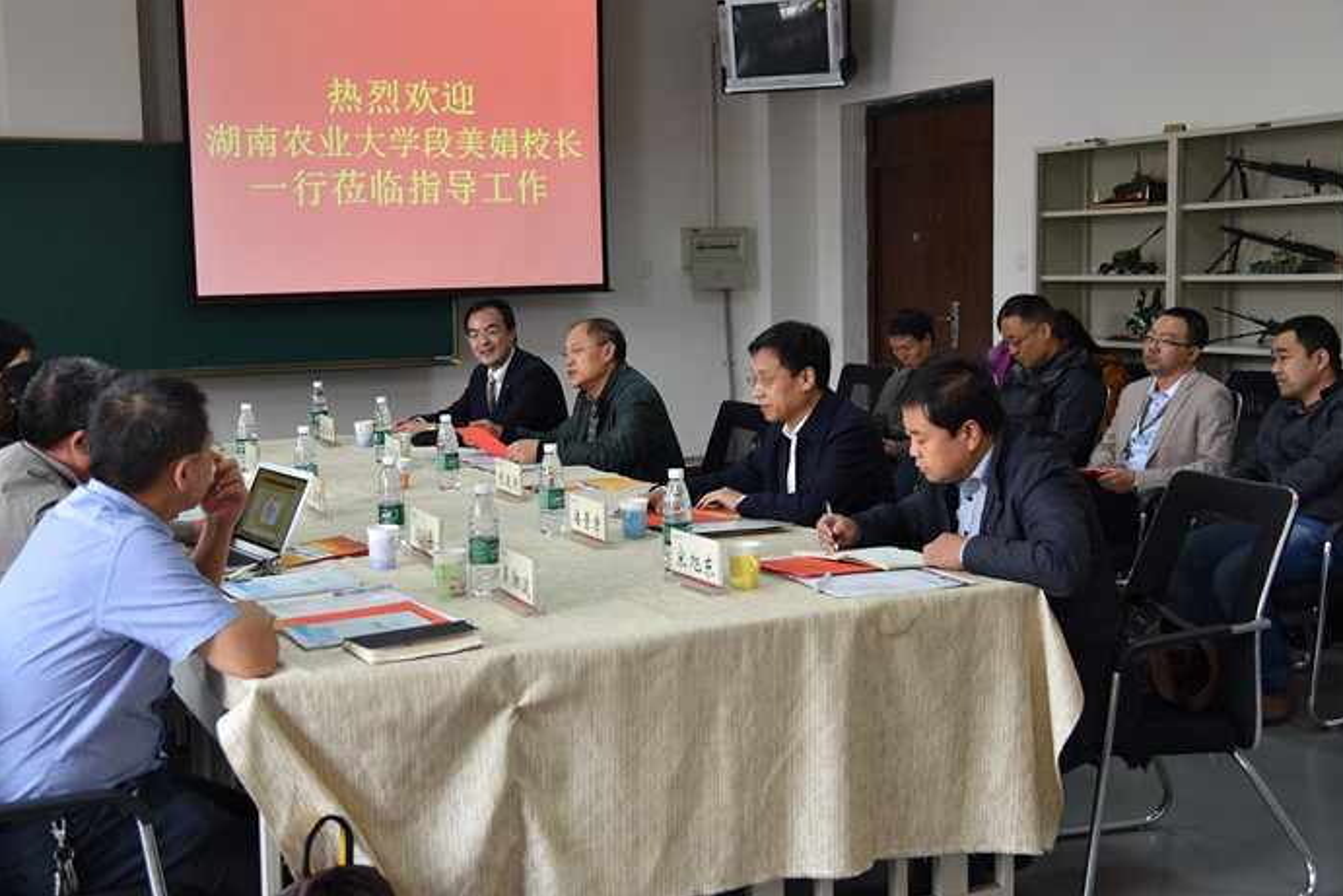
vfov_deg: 30.5
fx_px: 1642
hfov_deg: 44.4
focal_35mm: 44
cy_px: 391
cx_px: 587
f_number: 4
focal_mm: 38
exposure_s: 1/15
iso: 200
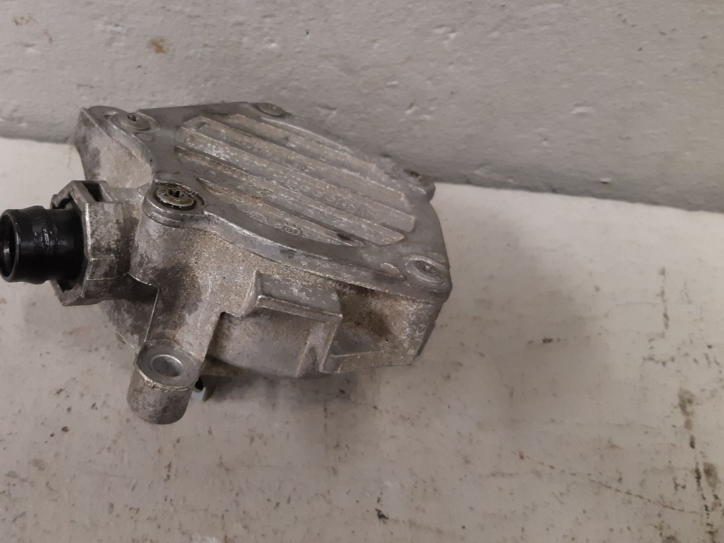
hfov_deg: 48.9
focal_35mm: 37
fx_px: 774
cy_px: 203
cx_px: 217
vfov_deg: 38.4
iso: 200
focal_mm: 3.93
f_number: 1.7
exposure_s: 1/50
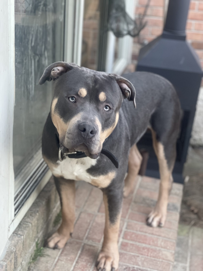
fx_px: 500
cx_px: 102
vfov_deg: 30.3
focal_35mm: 64
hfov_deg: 22.9
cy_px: 136
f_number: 2.2
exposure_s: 1/40
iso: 250
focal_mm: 7.5
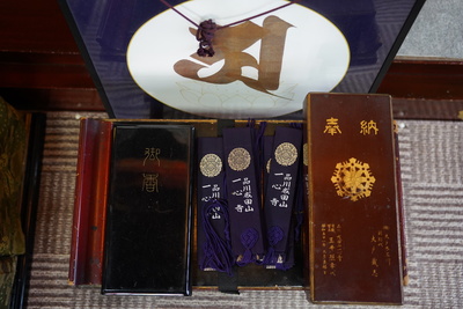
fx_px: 500
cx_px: 232
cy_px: 154
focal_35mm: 39
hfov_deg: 49.6
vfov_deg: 34.3
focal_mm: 38.9
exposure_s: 1/80
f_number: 2.8
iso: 2500
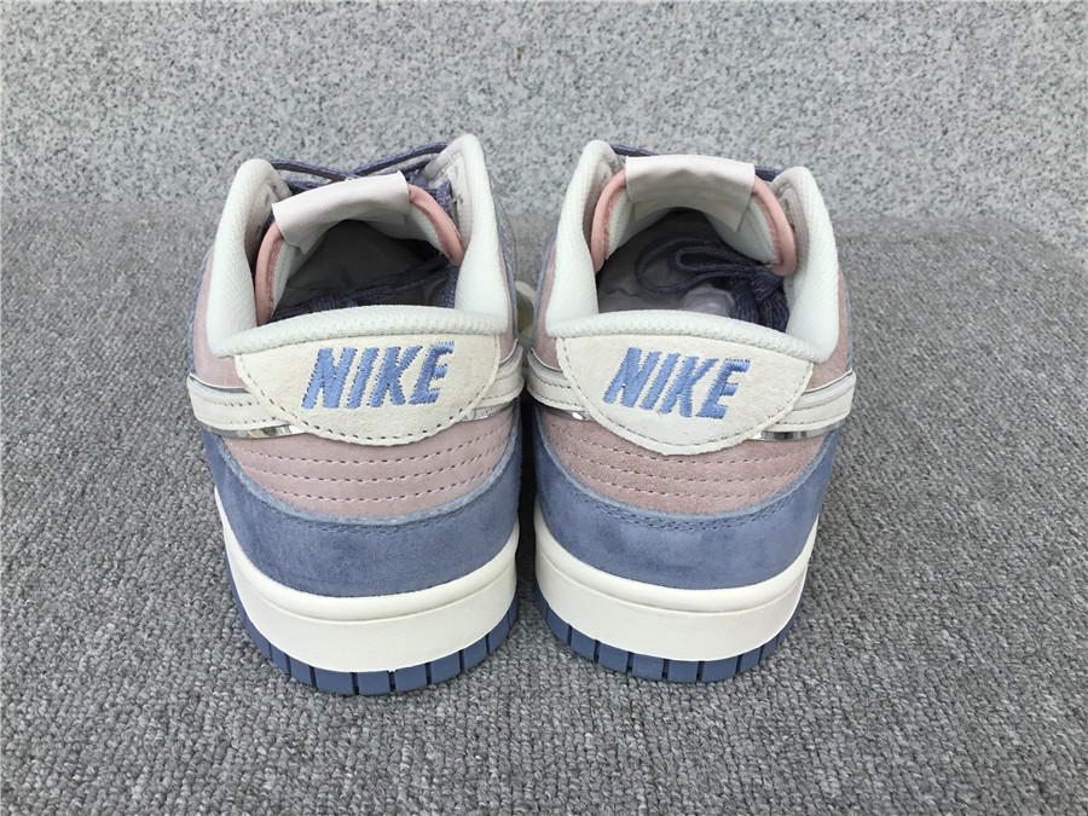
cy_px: 408
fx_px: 974
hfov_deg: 58.4
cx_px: 544
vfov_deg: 45.4
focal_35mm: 31
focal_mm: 3.3
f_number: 2.4
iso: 25
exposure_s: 1/515
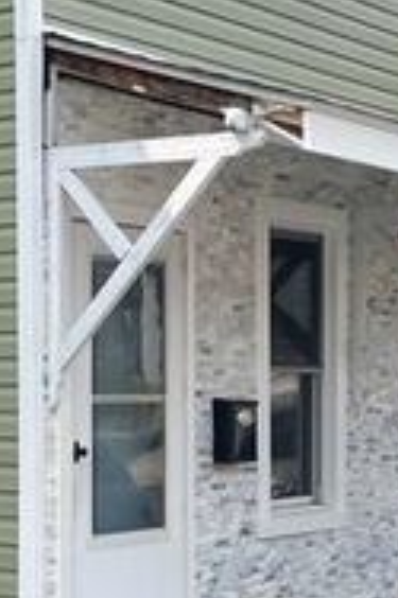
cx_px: 169
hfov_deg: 14.2
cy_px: 386
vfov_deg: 21.2
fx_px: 1595
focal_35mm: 96
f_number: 1.6
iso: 32
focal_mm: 4.2
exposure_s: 1/1770
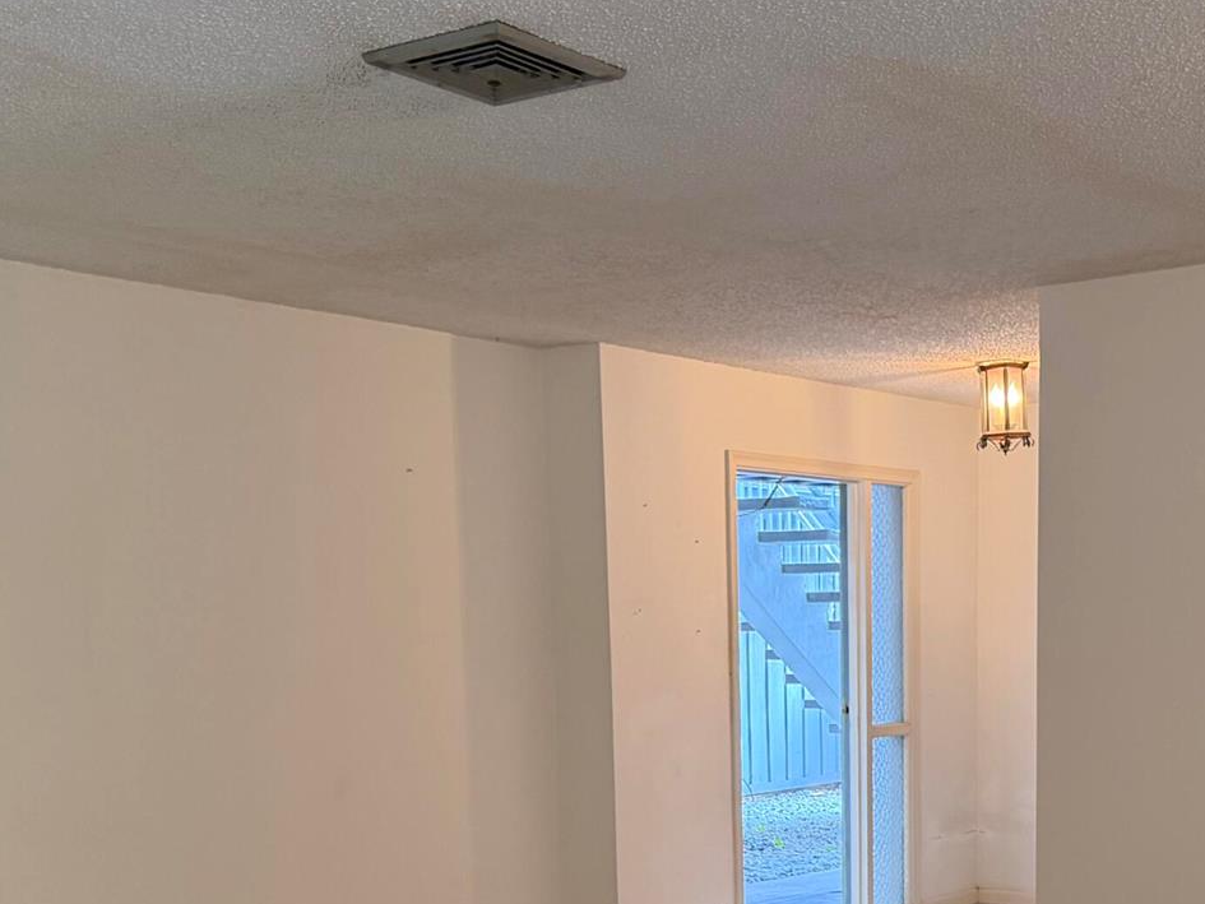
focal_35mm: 52
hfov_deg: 36.2
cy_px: 872
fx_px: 1810
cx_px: 867
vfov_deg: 26.7
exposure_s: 1/60
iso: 320
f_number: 1.78
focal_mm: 6.76
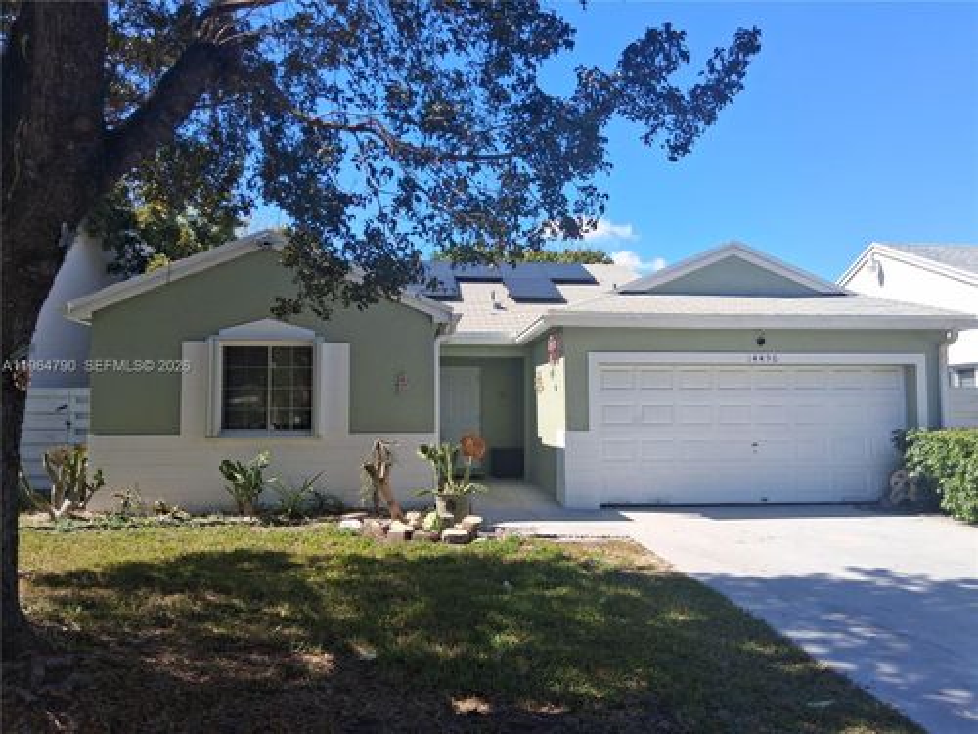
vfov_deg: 53.1
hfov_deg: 67.3
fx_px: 735
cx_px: 489
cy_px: 367
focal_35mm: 26
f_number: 1.8
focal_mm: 3.98
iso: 25
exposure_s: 1/430
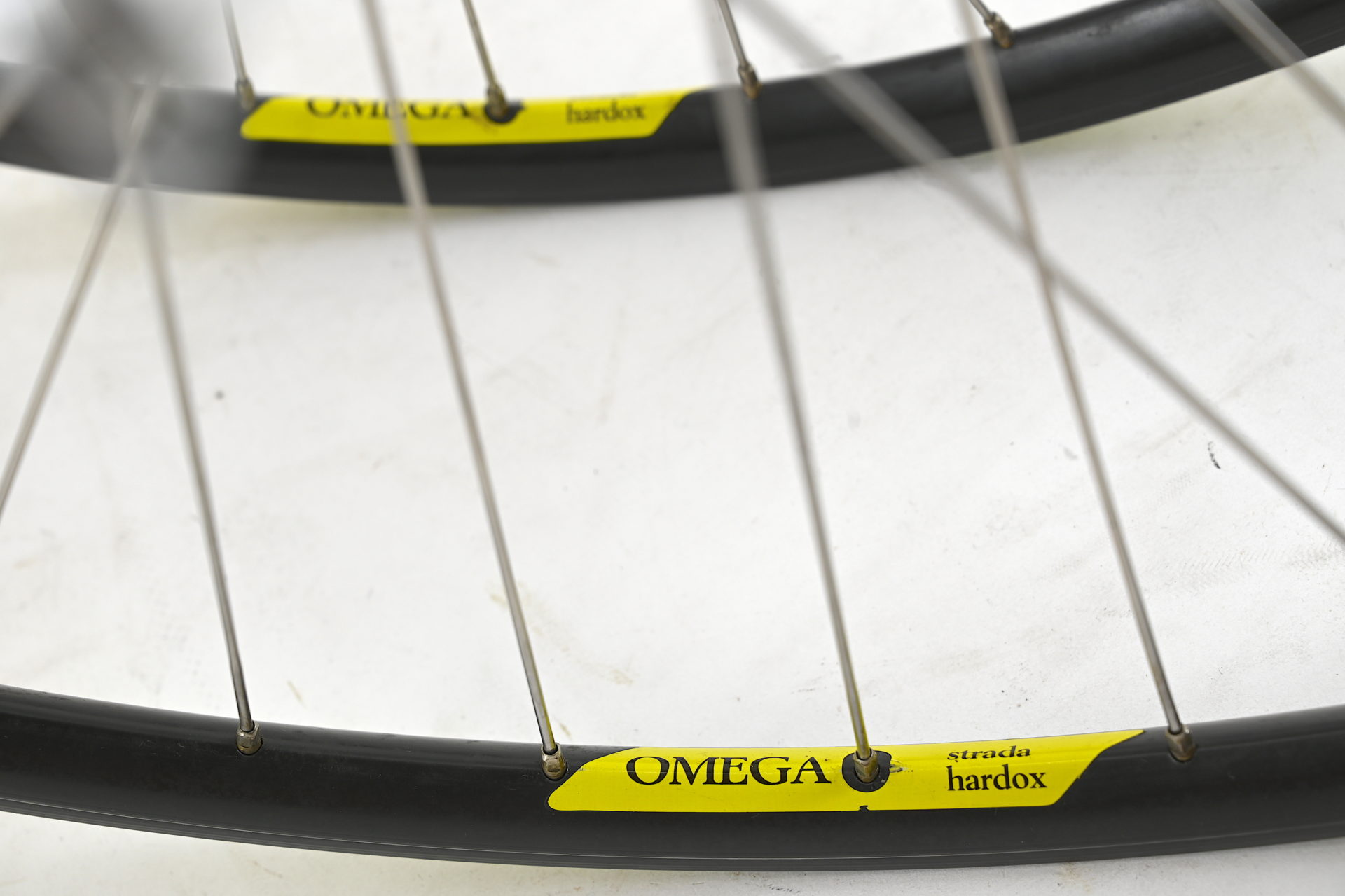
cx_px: 672
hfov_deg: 28.9
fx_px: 2614
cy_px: 448
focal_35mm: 70
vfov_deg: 19.4
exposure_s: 1/30
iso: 200
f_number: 8
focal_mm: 70
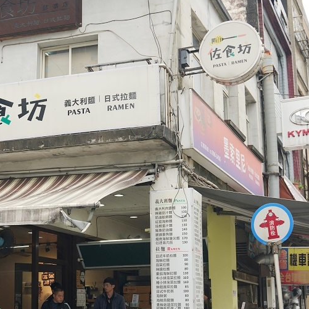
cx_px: 101
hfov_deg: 29.8
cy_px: 220
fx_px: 576
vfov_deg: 29.7
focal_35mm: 57
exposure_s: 1/80
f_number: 4
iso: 100
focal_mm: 28
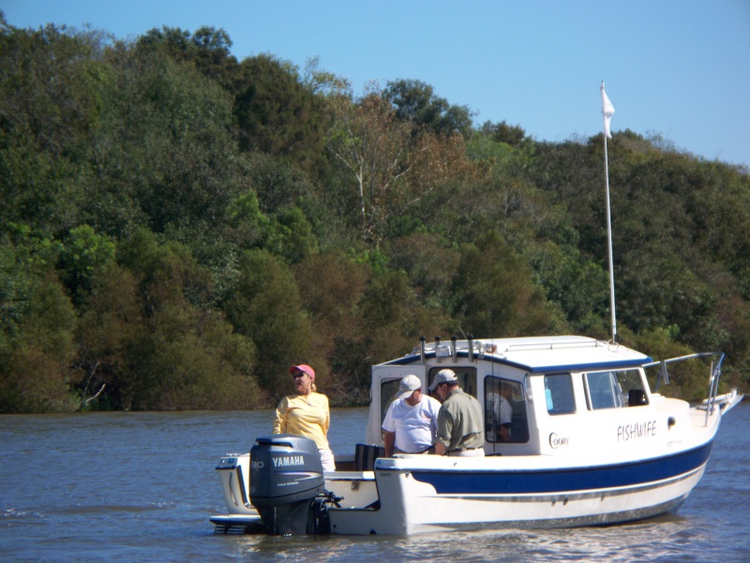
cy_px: 282
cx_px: 375
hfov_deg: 11.0
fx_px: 3900
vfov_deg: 8.2
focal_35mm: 180
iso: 64
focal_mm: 37.7
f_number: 5.1
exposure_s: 1/320
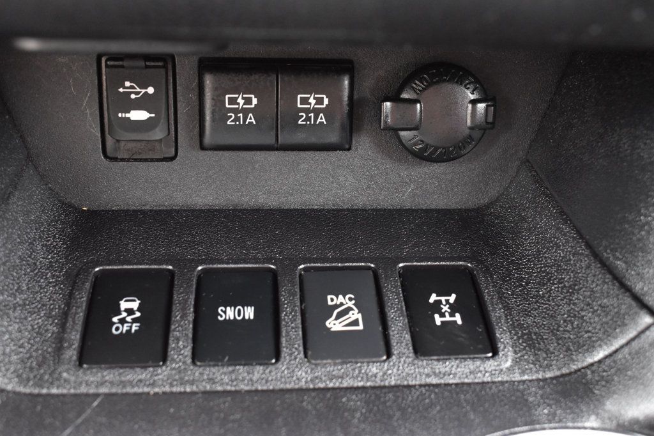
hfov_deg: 49.6
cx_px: 327
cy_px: 218
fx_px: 708
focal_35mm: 39
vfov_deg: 34.2
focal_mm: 26
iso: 2500
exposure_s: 1/15
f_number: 6.3
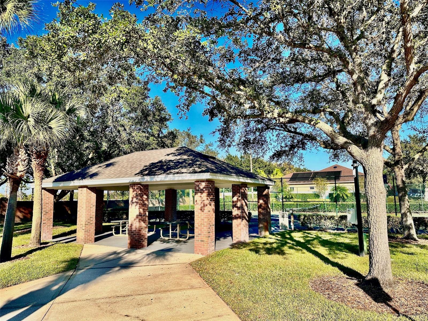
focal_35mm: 24
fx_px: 297
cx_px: 214
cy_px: 160
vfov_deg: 56.8
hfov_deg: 71.6
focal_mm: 6.86
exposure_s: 1/2660
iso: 80
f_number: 1.78
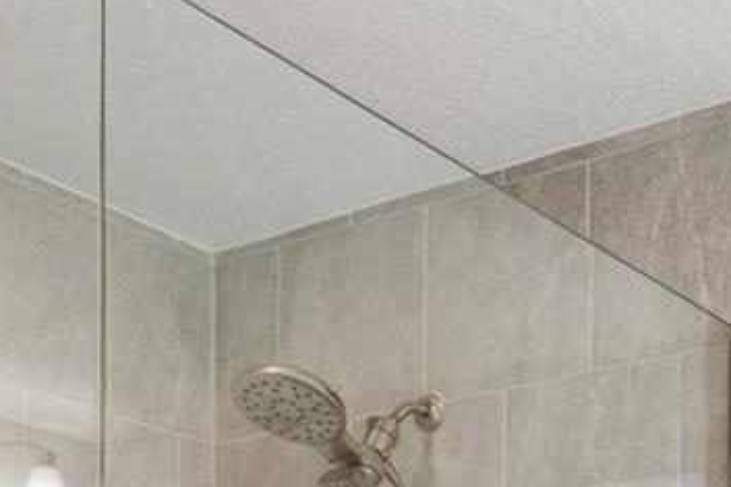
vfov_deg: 15.4
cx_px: 611
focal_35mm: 77
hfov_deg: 25.7
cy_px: 864
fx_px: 1563
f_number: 8
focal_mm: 17
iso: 400
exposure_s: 1/10
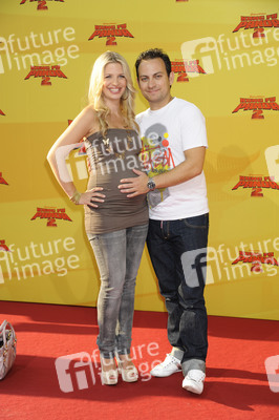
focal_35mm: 62
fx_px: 722
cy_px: 210
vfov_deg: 32.4
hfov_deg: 21.9
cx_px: 140
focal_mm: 62
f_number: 6.3
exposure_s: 1/250
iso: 250
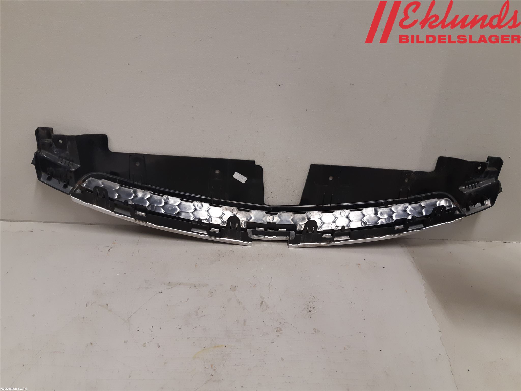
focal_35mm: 26
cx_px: 260
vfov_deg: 53.1
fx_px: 391
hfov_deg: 67.3
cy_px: 196
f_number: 1.7
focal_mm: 3.93
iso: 125
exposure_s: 1/50
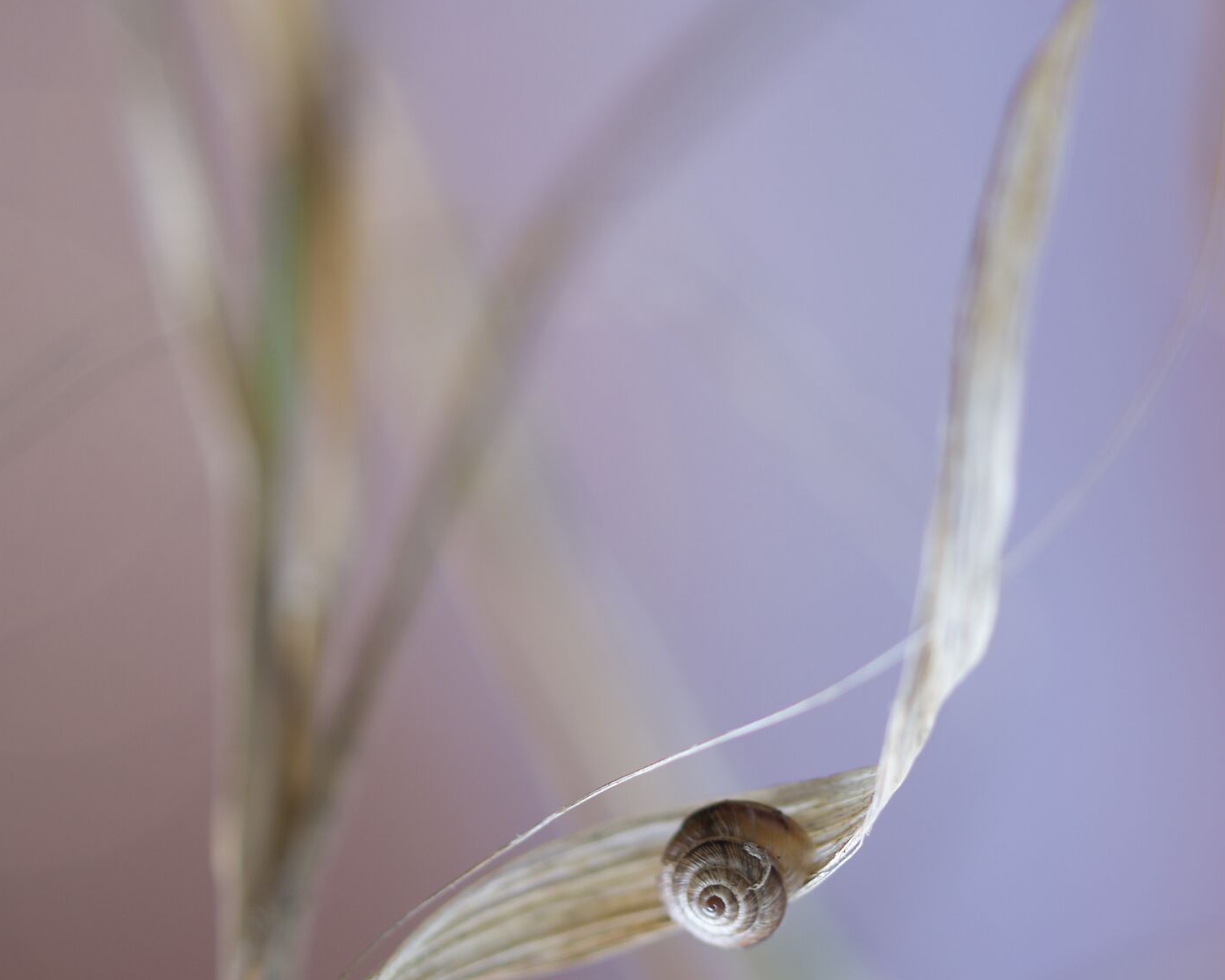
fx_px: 9167
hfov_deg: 7.6
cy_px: 408
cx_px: 541
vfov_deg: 6.1
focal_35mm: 253
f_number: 3.5
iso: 100
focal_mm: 105
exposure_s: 1/50
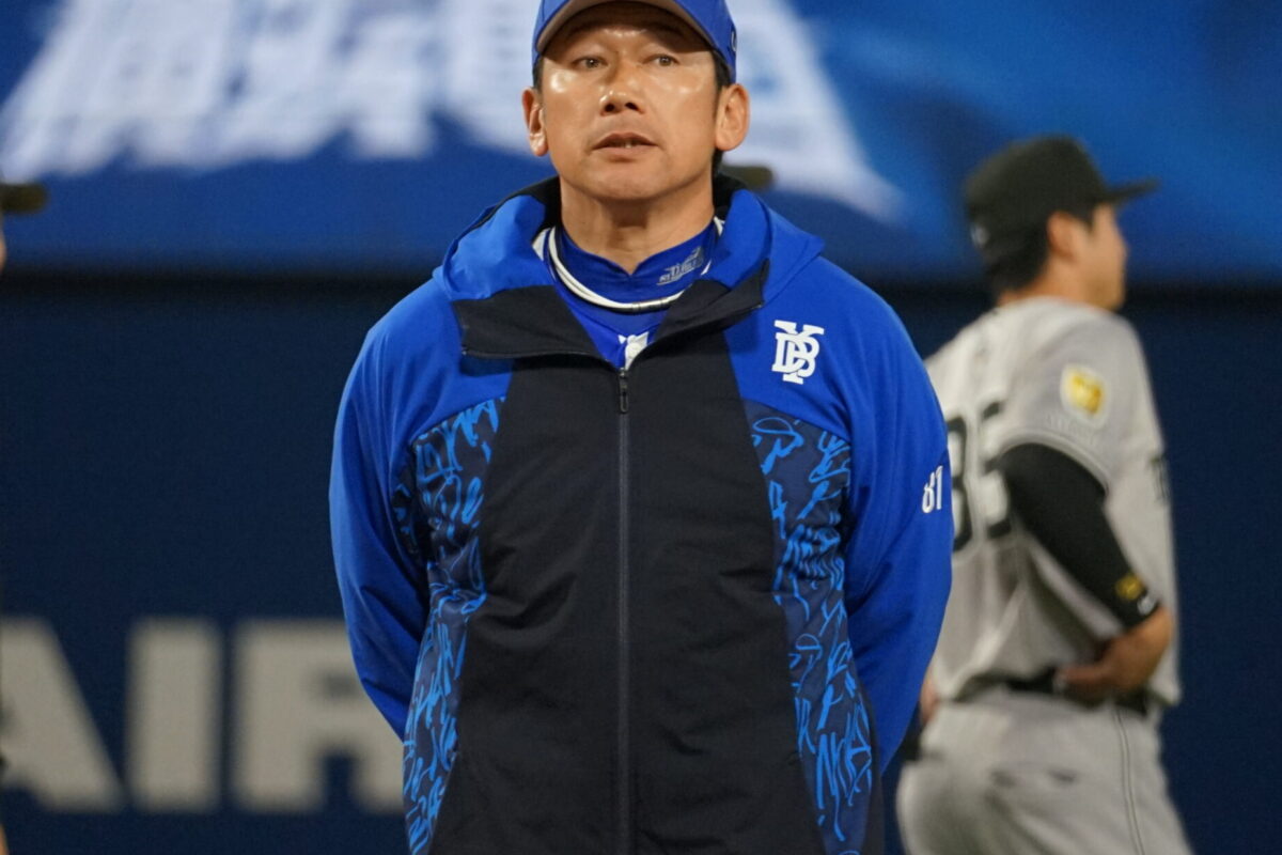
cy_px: 428
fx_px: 18694
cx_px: 641
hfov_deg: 3.9
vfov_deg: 2.6
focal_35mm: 525
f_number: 6.3
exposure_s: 1/500
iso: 2500
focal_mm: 350
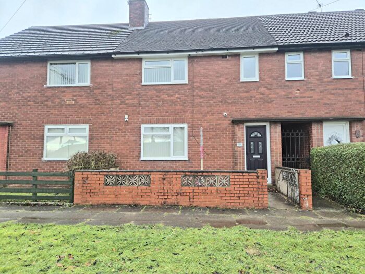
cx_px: 182
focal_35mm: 23
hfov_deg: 73.9
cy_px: 137
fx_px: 243
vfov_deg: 58.9
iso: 160
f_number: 1.8
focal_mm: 5.4
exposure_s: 1/182
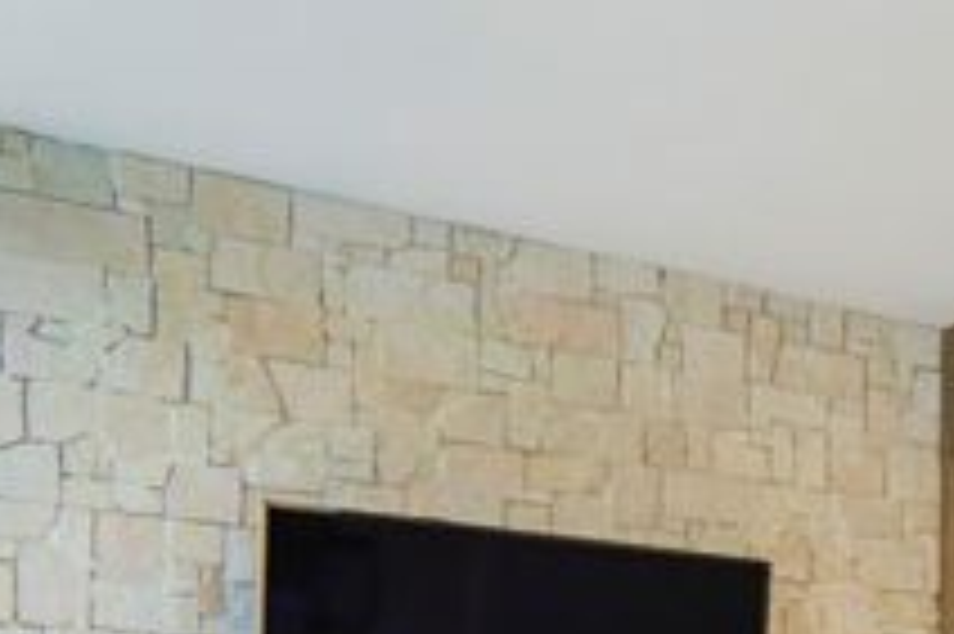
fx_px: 1589
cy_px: 875
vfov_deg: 20.2
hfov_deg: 26.3
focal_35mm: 60
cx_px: 1352
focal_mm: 12
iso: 100
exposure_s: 1/40
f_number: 2.2
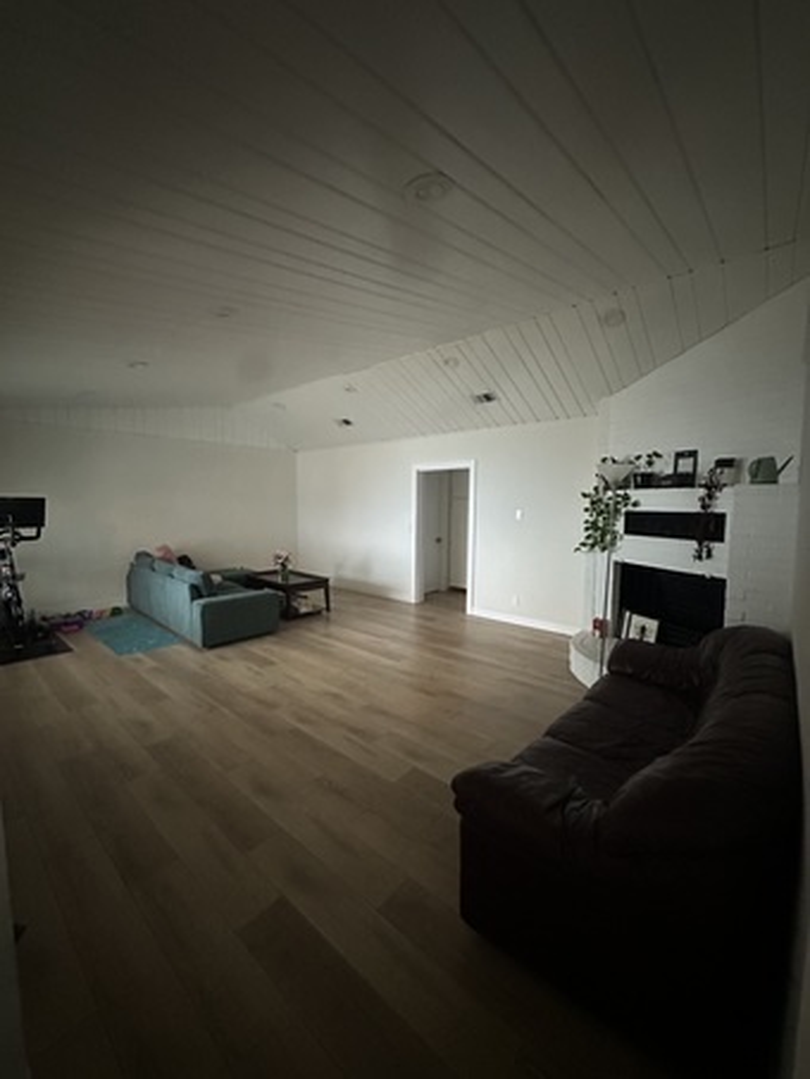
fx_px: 437
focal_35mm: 14
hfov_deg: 85.7
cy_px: 540
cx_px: 405
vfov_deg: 102.0
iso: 1250
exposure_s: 1/40
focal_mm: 2.22
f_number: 2.2
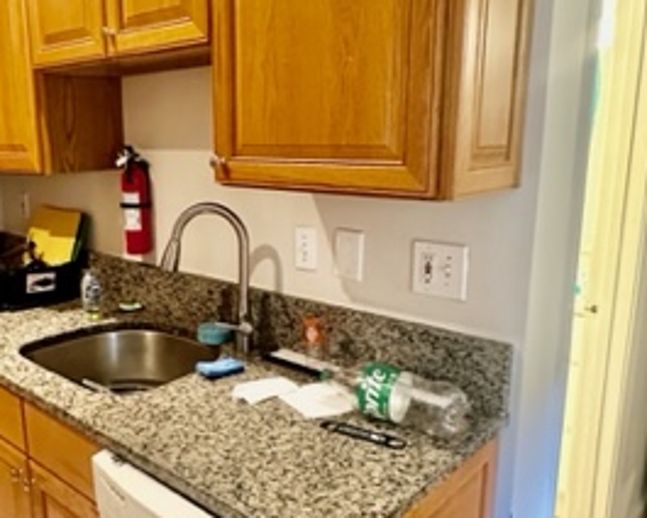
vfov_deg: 44.5
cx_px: 217
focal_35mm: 33
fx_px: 632
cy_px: 261
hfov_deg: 53.2
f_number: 2.2
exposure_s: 1/60
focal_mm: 2.22
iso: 800
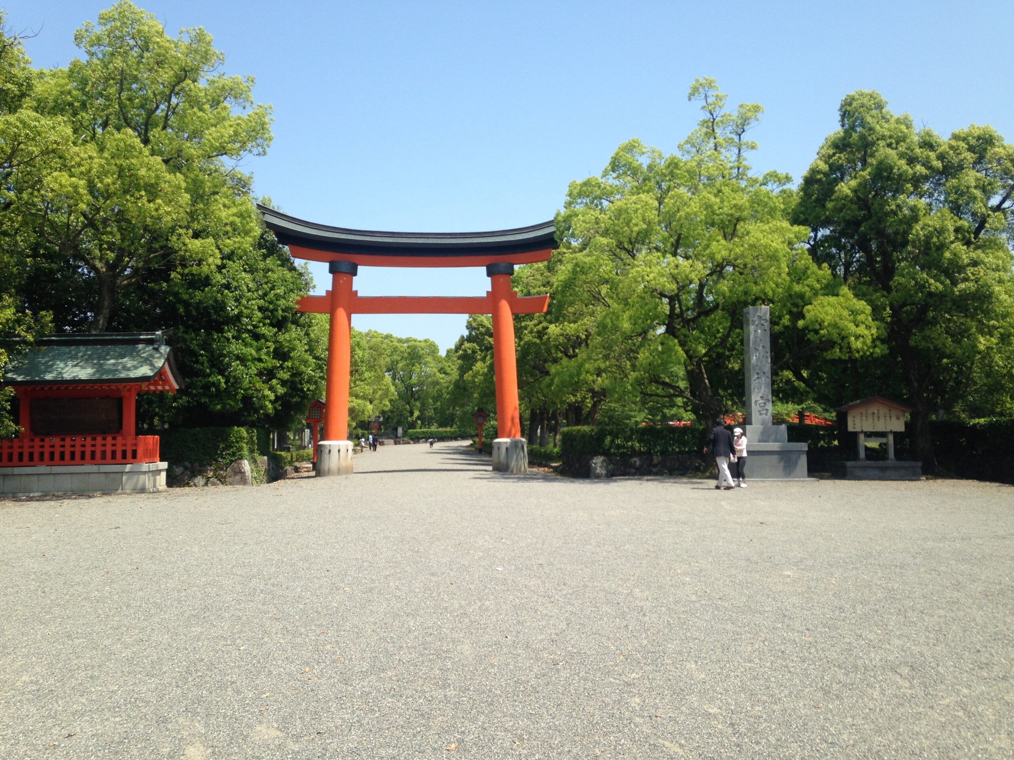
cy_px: 380
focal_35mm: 33
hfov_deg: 55.4
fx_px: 967
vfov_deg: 42.9
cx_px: 507
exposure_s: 1/1085
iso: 50
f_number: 2.4
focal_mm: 4.12
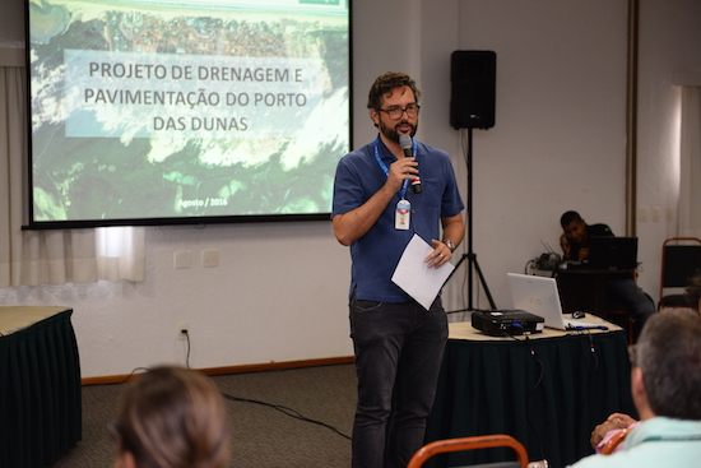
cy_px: 234
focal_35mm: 70
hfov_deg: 28.8
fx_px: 1363
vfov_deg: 19.5
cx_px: 350
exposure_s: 1/160
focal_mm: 70
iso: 1250
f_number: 2.8
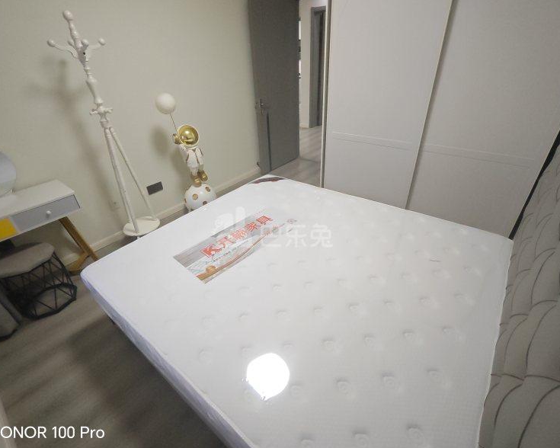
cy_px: 228
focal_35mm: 17
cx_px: 272
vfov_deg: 77.0
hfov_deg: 89.6
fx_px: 282
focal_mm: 1.96
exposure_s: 1/50
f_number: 2.2
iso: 250
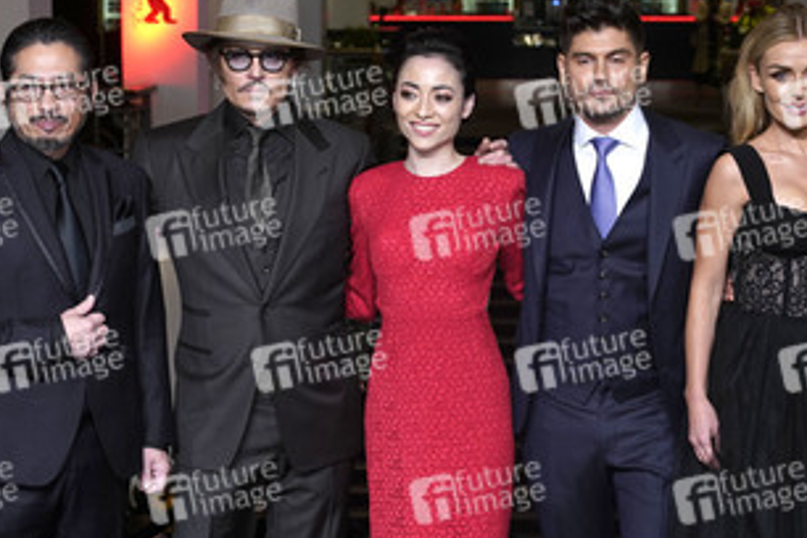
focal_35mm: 106
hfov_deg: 19.2
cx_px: 513
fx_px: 2376
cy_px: 295
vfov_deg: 12.9
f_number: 7.1
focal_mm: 72
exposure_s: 1/80
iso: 1000
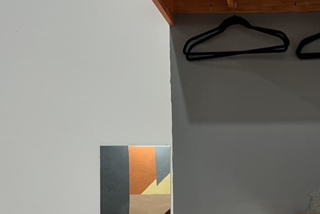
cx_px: 257
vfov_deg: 27.0
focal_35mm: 49
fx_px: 436
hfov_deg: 38.8
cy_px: 173
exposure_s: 1/60
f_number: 1.5
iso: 200
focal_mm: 5.7
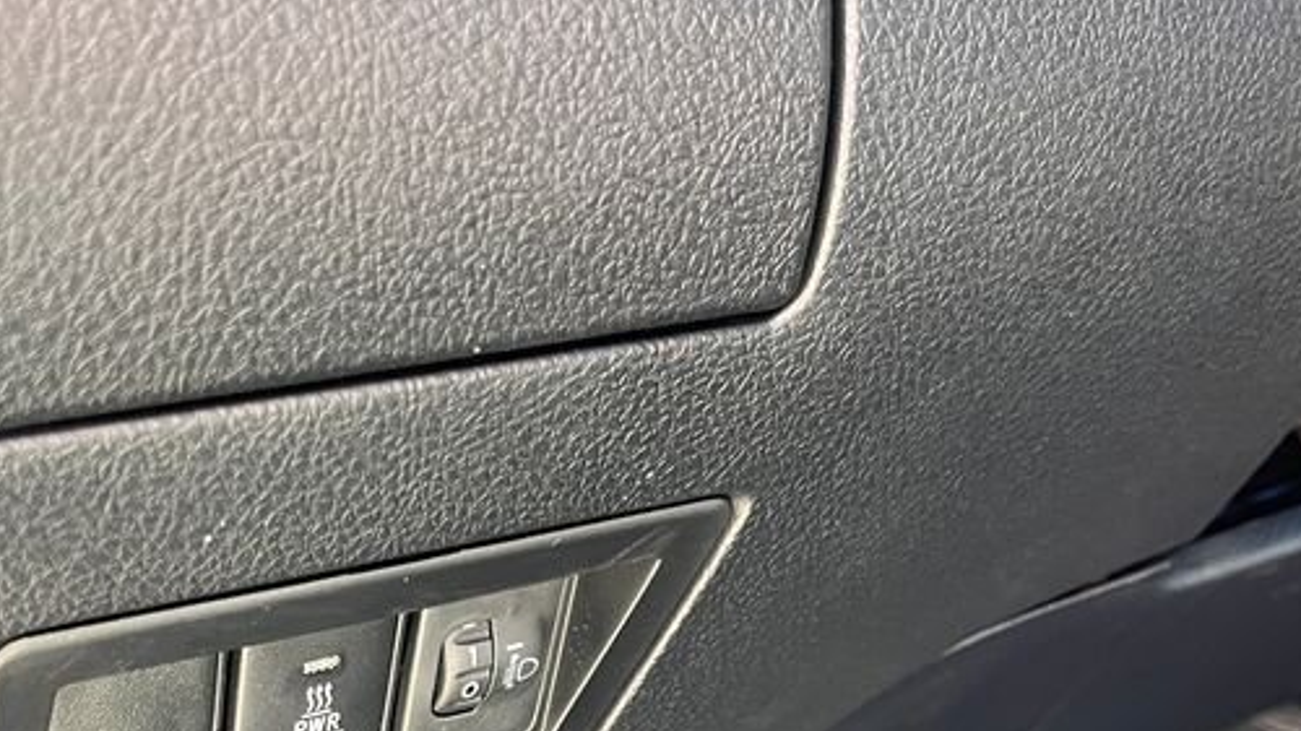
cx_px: 445
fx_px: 2000
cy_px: 788
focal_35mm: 58
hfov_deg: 35.7
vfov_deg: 19.9
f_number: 1.6
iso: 160
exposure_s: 1/60
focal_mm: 5.1
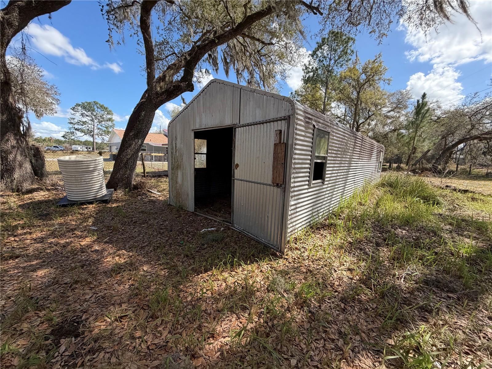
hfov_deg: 102.1
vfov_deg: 85.7
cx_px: 246
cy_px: 184
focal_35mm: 14
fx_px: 199
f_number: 2.2
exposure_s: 1/770
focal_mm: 2.22
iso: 40
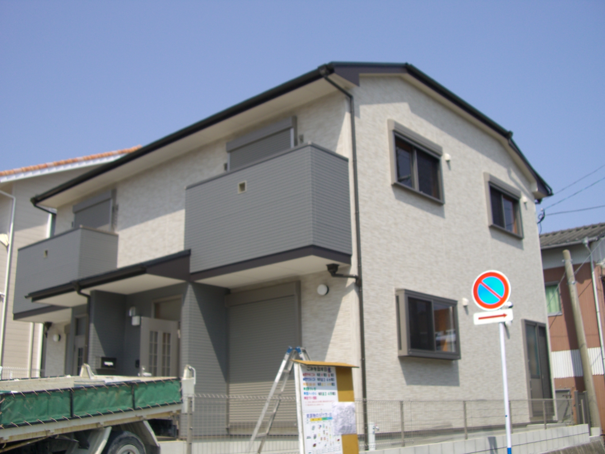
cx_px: 302
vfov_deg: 37.7
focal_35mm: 38
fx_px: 664
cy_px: 227
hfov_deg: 49.0
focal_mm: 7.9
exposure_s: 1/250
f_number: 5.6
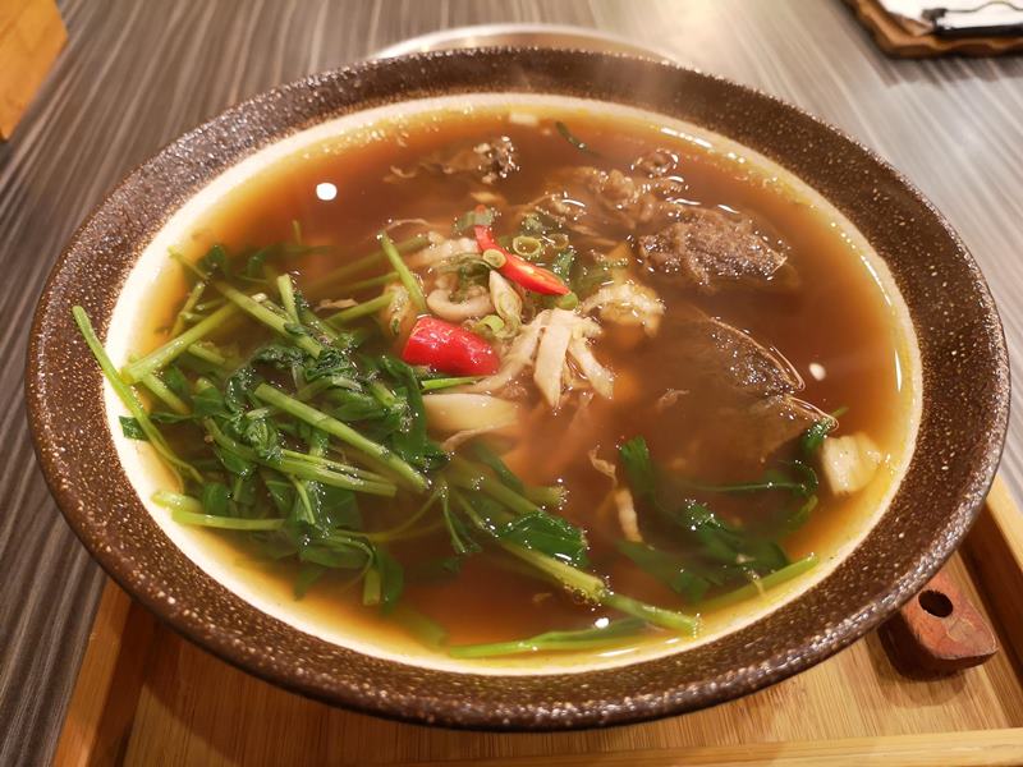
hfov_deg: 65.3
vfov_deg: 51.4
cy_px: 384
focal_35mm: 27
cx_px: 512
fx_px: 798
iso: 400
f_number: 1.8
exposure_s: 1/24
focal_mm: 3.95
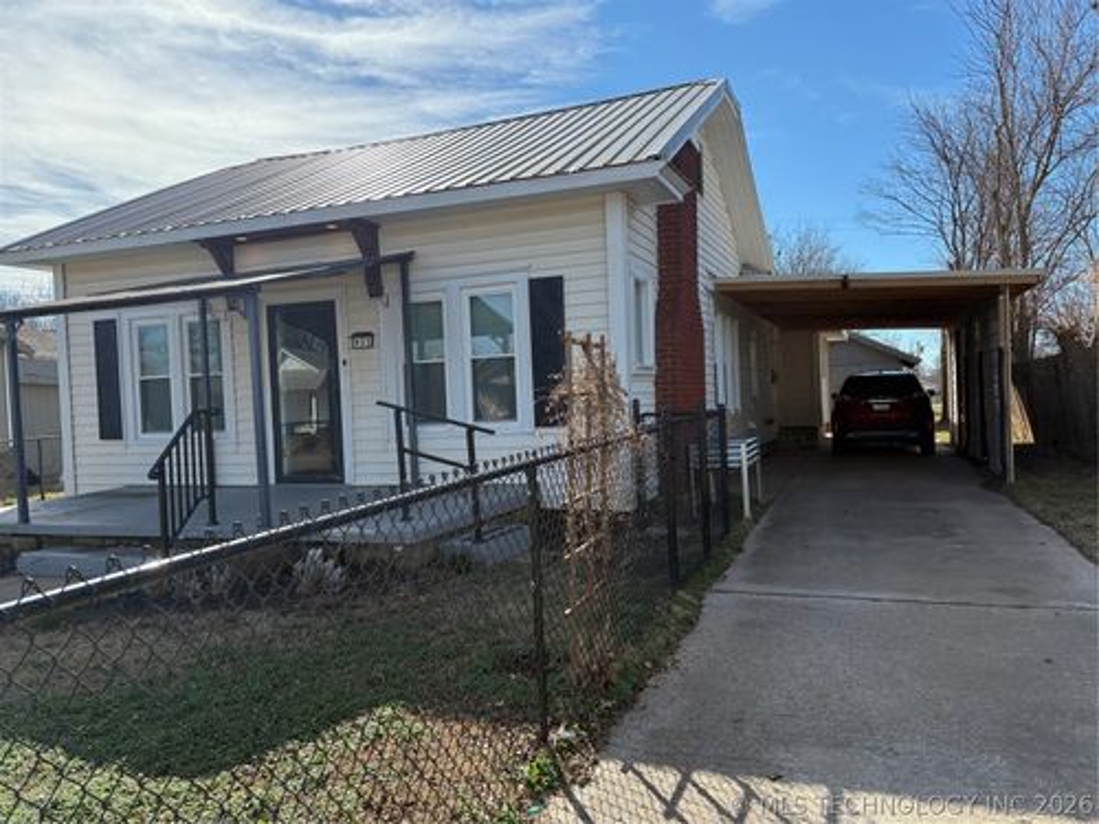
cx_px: 550
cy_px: 412
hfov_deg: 67.3
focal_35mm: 26
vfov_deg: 53.1
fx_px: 825
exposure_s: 1/2985
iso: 64
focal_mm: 5.96
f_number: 1.6
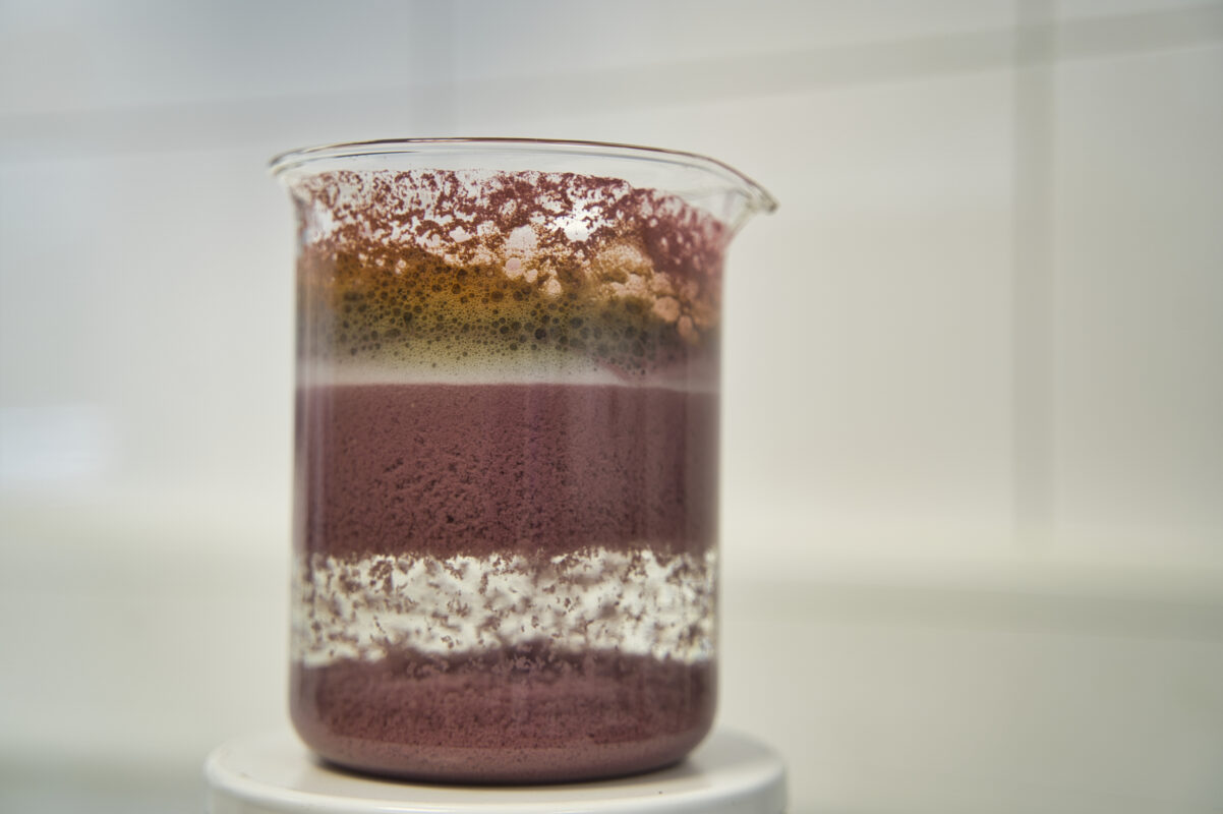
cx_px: 612
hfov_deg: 36.9
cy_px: 407
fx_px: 1833
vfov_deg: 25.0
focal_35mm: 54
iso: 100
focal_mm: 54
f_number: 3.2
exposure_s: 1/30
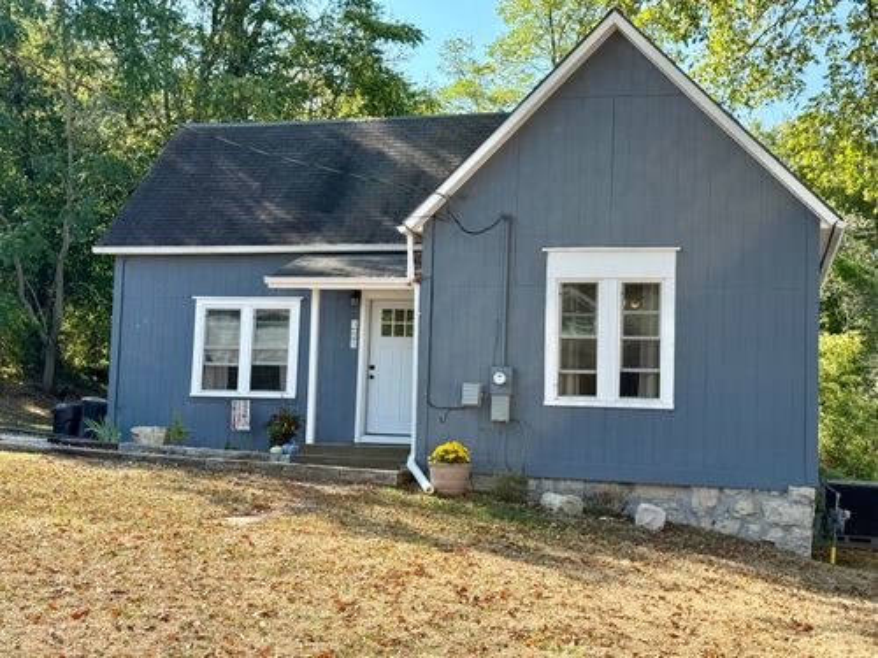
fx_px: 1217
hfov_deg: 39.7
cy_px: 329
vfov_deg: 30.3
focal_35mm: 48
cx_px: 439
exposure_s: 1/1754
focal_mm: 6.76
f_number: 1.78
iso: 100
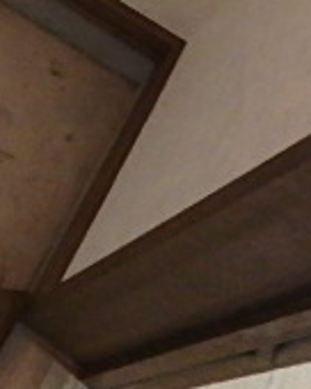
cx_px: -297
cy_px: -144
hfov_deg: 15.9
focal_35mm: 77
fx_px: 886
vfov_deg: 21.8
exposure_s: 1/20
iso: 800
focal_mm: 3.7
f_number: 3.5
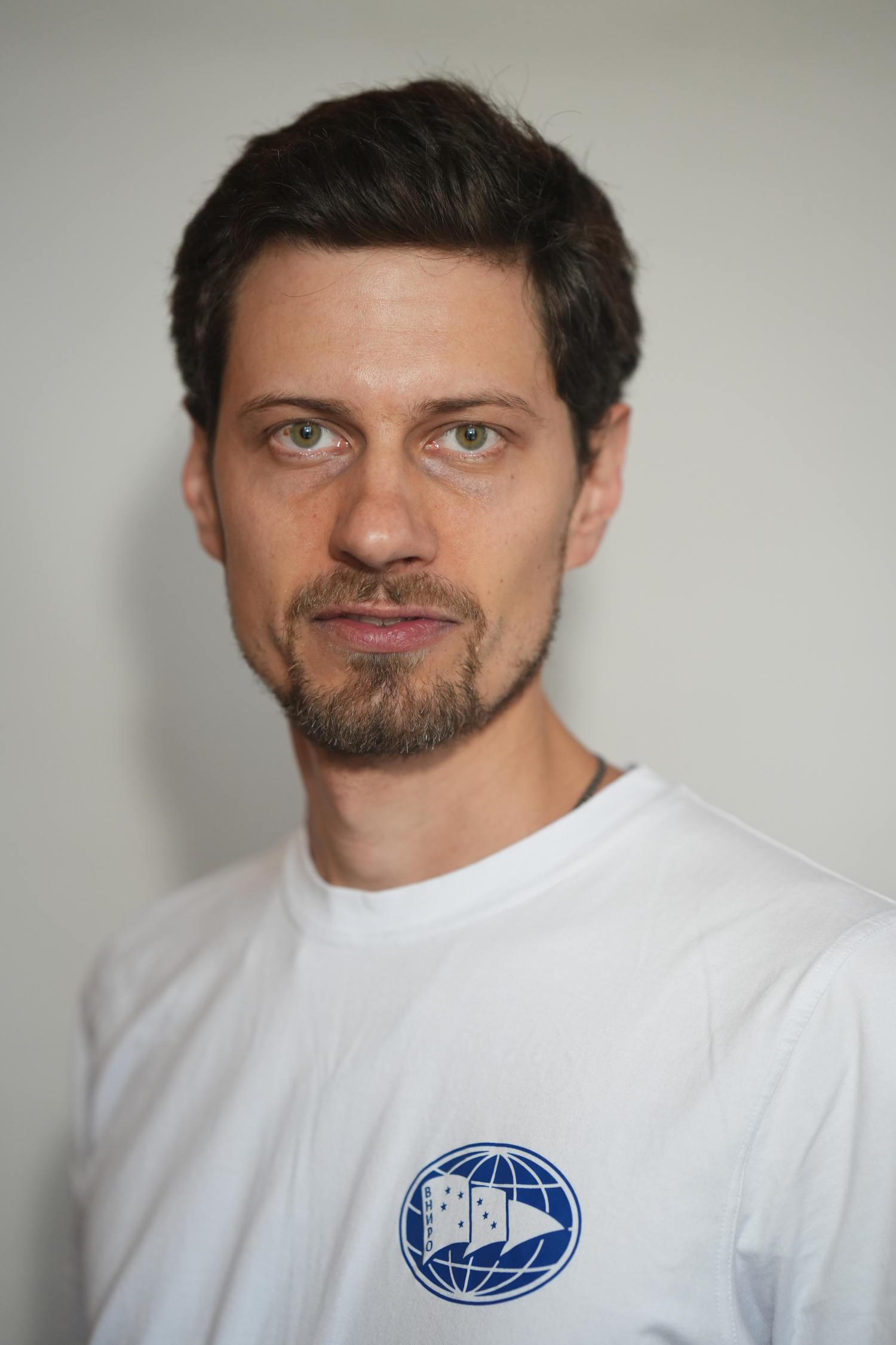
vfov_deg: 23.9
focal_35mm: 85
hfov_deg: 16.1
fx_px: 3173
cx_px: 448
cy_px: 672
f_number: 2
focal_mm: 85
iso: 1250
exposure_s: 1/125
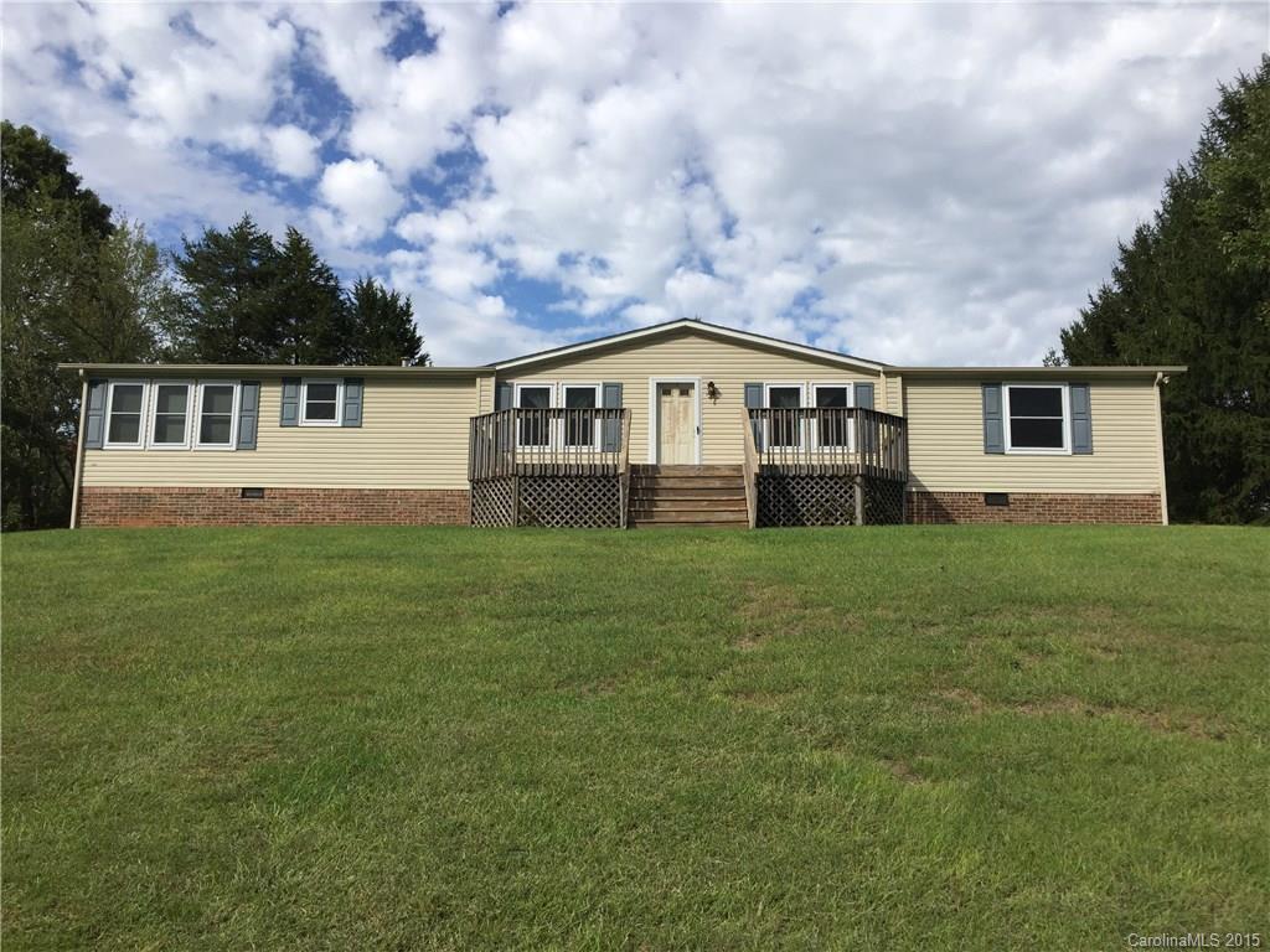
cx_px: 635
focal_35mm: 29
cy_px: 476
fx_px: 1064
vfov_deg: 48.2
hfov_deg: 61.7
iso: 32
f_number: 2.2
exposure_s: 1/2083
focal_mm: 4.15
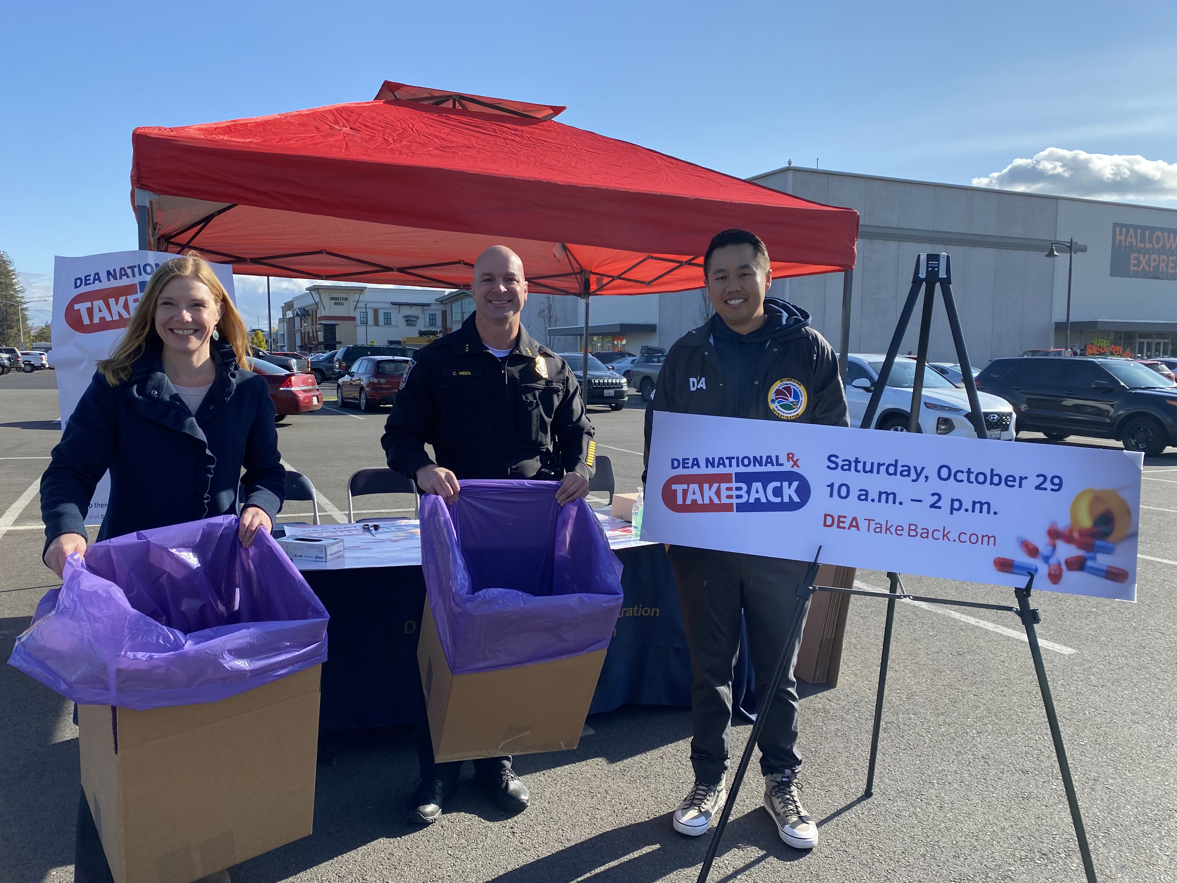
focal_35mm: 26
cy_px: 442
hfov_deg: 67.3
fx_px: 884
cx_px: 588
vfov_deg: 53.1
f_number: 1.8
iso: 32
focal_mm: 4.25
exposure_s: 1/1429
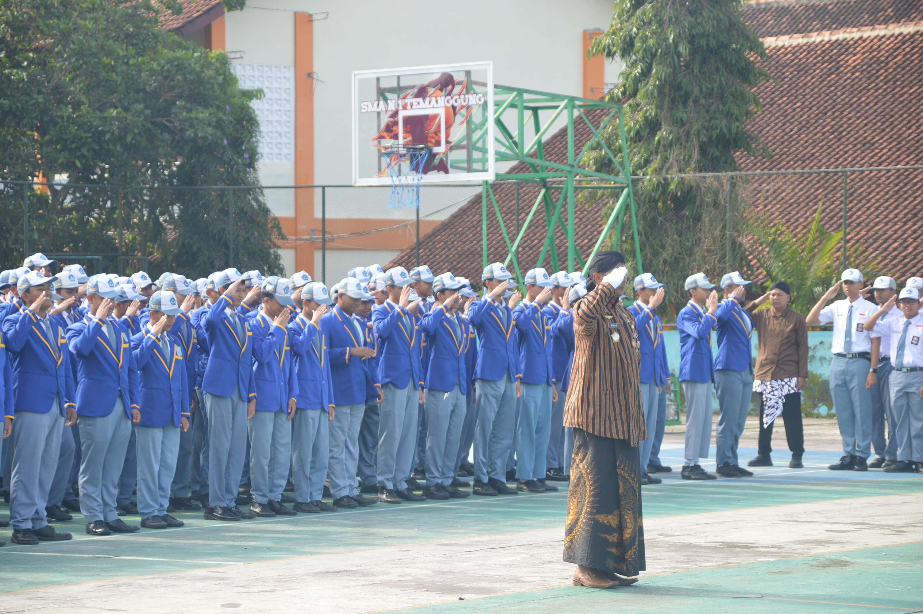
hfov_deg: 17.1
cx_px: 462
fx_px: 3074
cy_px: 307
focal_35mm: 120
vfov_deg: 11.4
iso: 140
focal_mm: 80
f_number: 5.6
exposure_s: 1/125
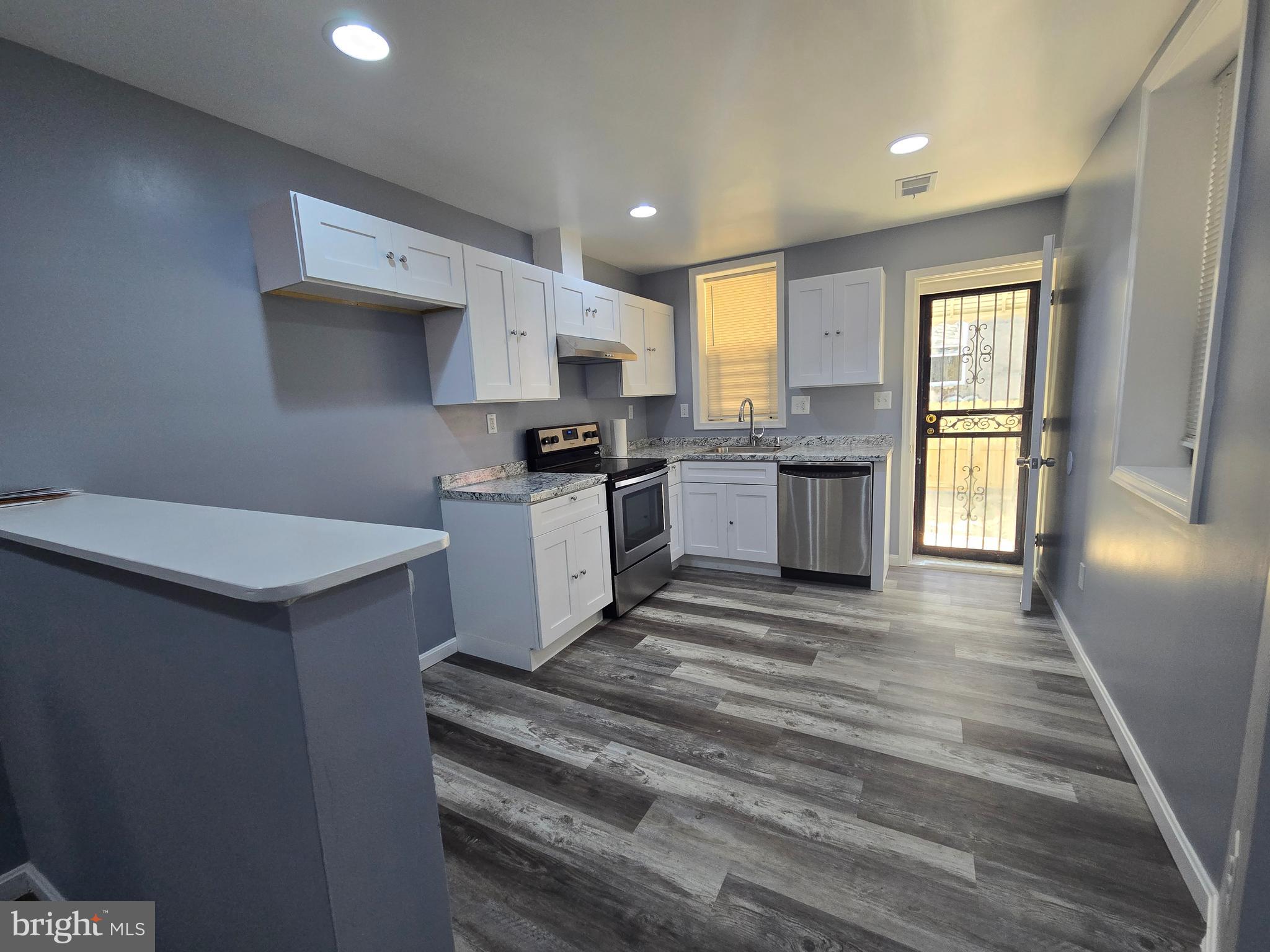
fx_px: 477
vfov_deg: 89.9
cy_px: 476
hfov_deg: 106.2
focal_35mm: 13
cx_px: 635
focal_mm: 2.2
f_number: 2.2
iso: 200
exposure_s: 1/60
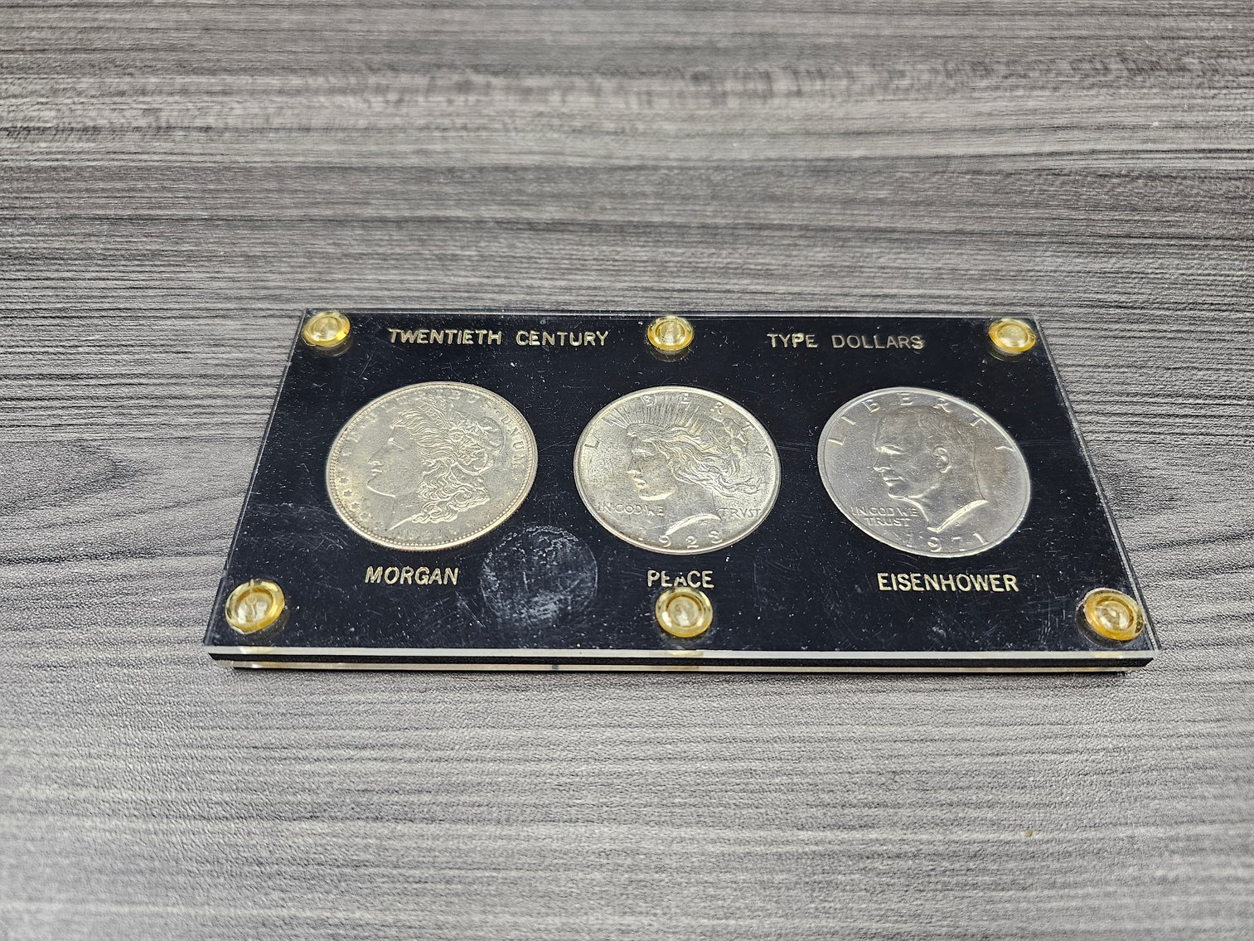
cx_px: 627
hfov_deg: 73.9
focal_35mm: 23
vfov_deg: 58.9
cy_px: 470
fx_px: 833
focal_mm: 6.3
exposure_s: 1/120
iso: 200
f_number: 1.7
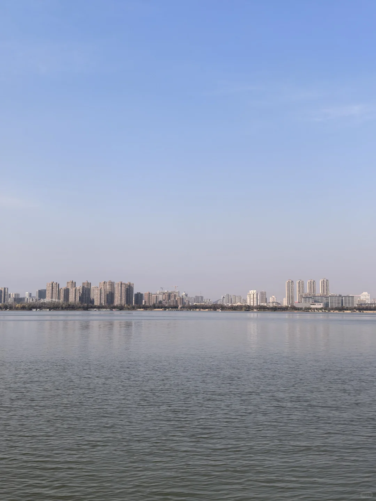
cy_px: 250
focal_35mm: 37
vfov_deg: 50.1
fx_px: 536
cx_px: 188
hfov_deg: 38.7
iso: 50
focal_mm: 6.98
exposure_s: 1/1292
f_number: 2
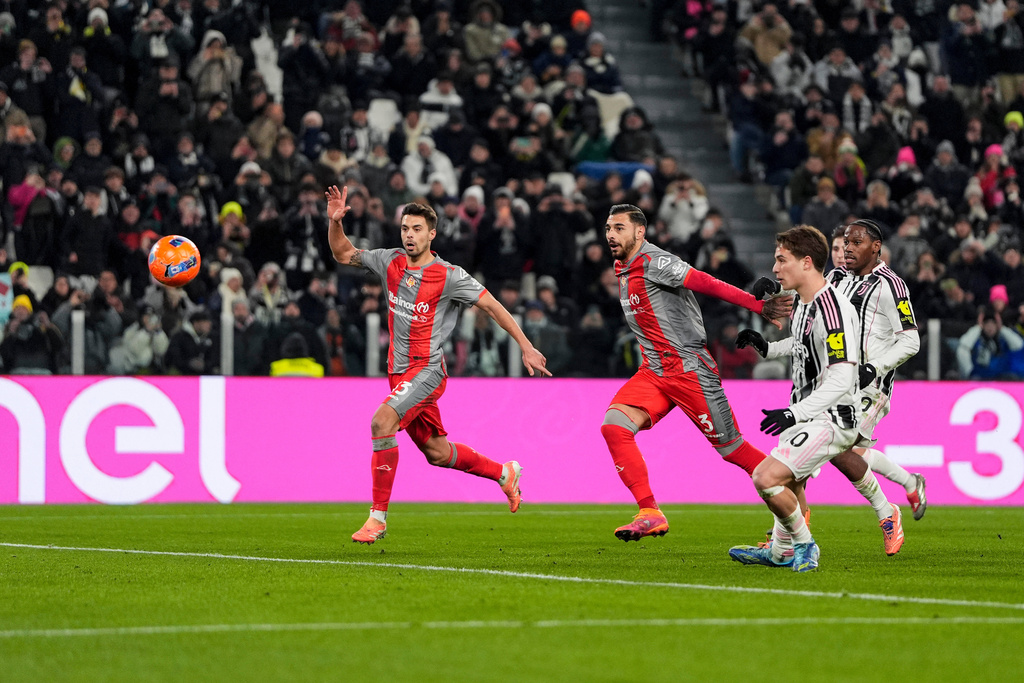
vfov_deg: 6.9
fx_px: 5689
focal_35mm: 200
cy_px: 342
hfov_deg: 10.3
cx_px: 512
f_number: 2.8
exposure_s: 1/2000
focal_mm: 200
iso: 2000
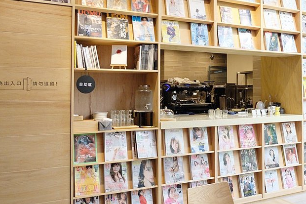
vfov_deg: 35.8
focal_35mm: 37
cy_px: 84
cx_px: 201
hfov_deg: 51.1
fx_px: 314
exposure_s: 1/110
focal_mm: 18
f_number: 2.8
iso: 400
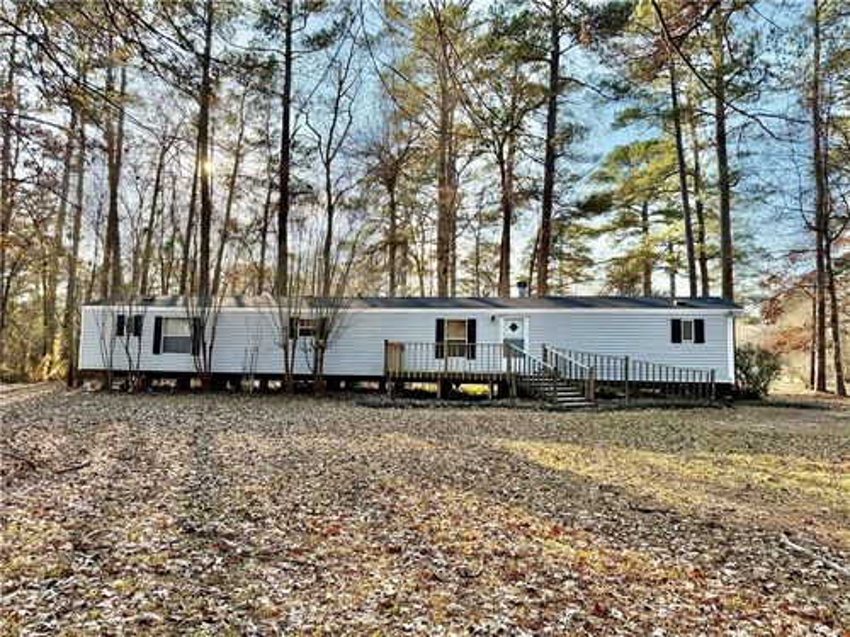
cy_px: 318
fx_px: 589
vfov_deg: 56.8
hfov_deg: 71.6
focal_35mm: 24
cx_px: 425
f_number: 1.78
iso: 100
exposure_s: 1/1653
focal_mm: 6.76
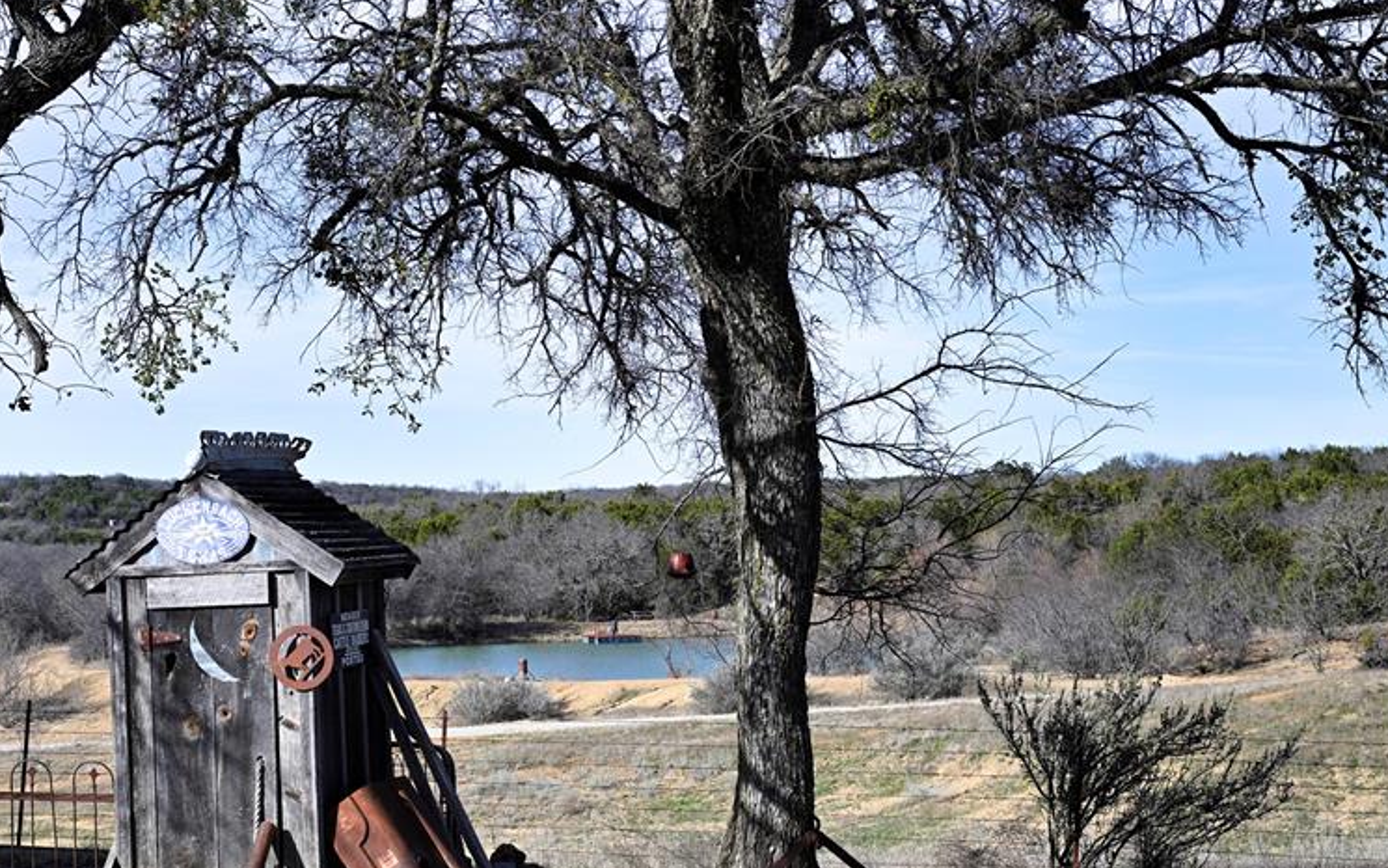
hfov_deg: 32.4
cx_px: 548
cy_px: 469
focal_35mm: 63
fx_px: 2384
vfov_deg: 20.6
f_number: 9
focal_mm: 45
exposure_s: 1/640
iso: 280
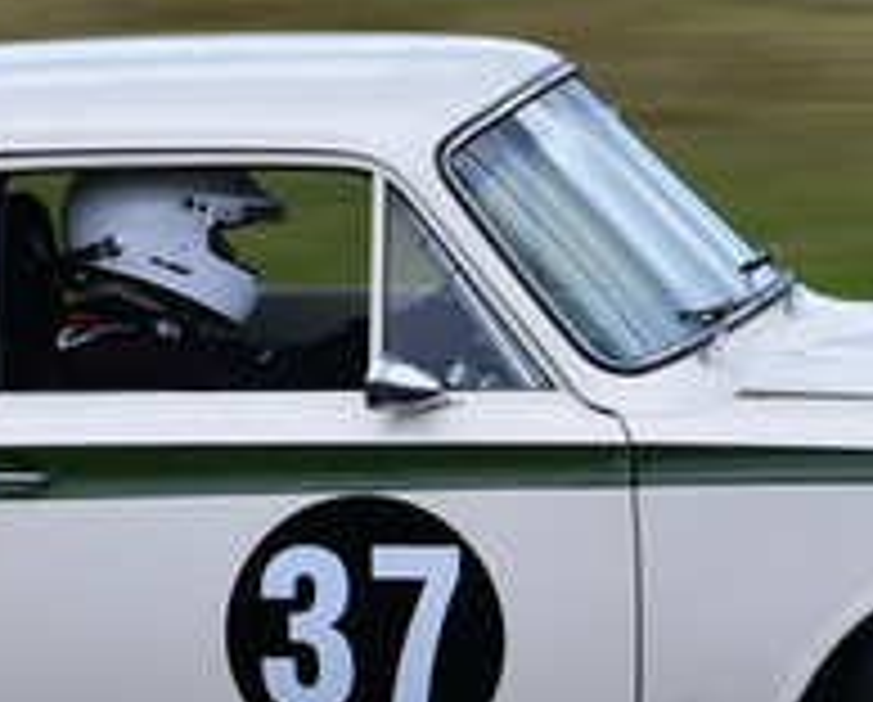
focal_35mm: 1854
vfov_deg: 0.8
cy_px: 184
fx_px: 47999
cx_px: 230
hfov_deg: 1.0
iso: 160
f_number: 11
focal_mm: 320
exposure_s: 1/125
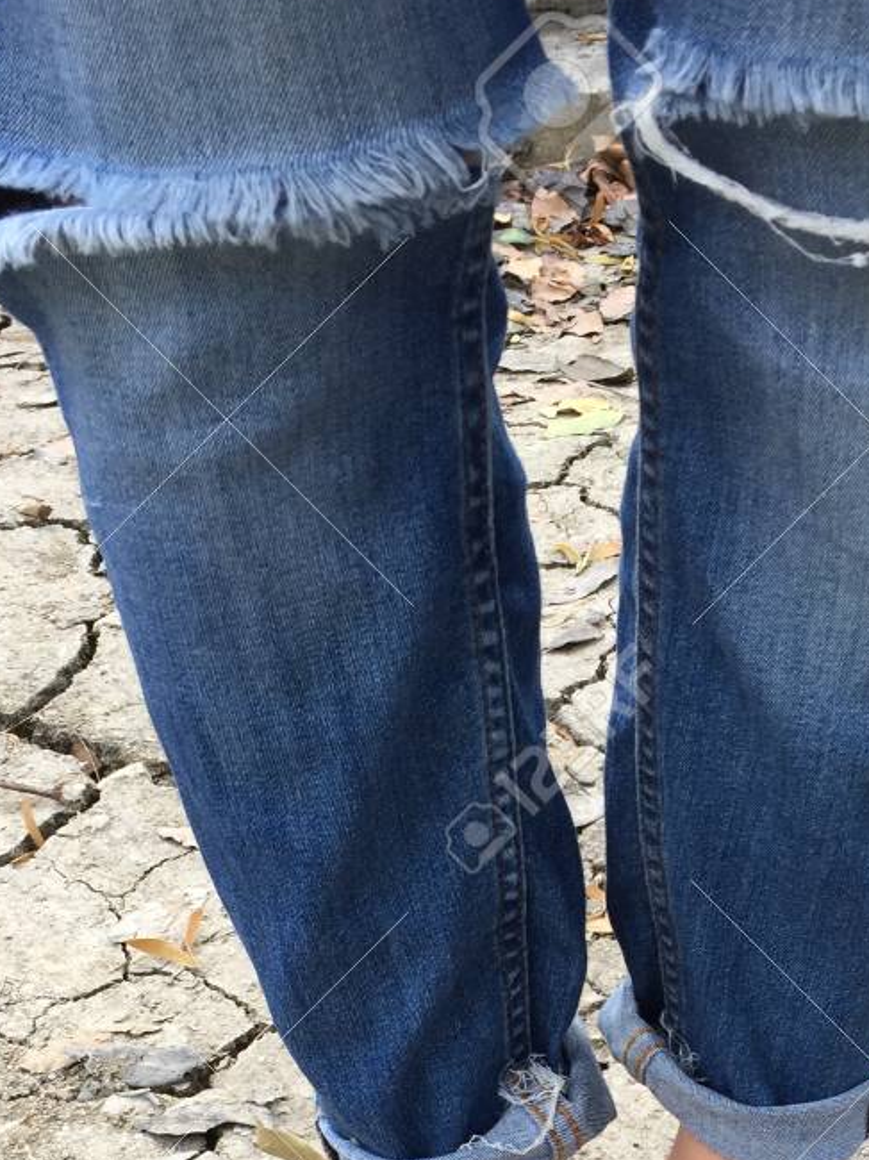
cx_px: 591
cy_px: 1074
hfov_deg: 25.1
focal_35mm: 58
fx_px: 1943
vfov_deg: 31.5
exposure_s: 1/100
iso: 32
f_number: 2.2
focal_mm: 4.15
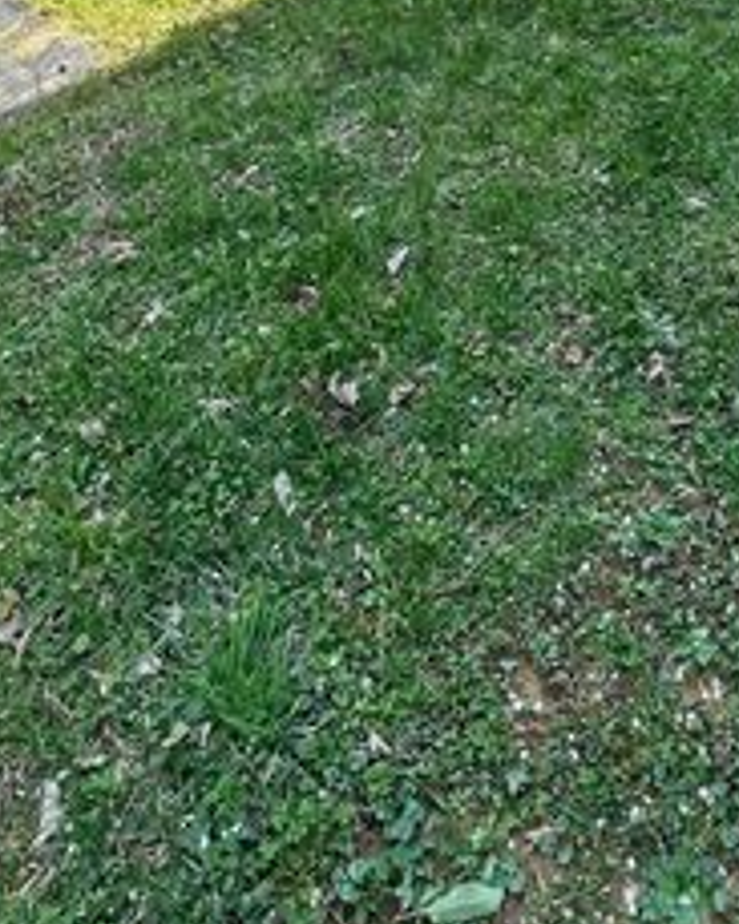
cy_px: -196
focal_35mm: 37
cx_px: 573
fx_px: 1012
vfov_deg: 37.0
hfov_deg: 38.8
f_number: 1.8
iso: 32
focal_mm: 1.57
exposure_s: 1/533
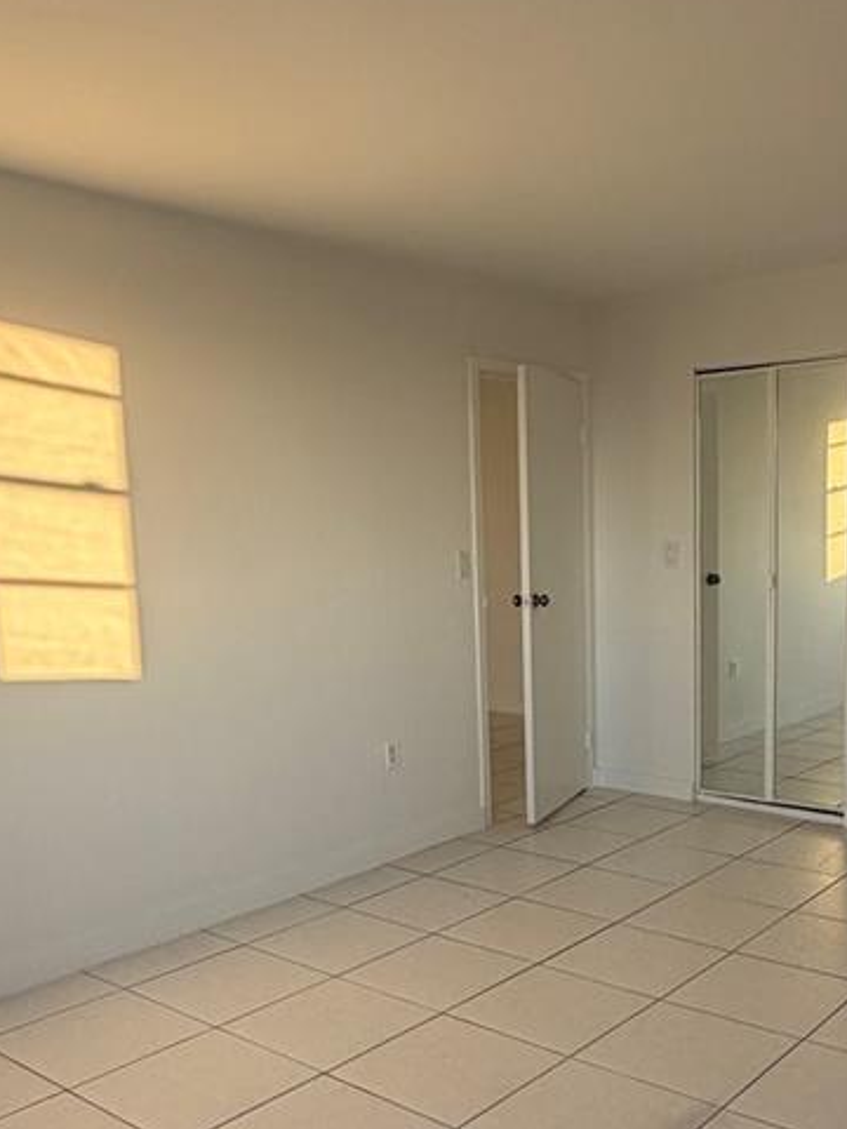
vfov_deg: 52.1
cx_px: 522
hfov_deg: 40.5
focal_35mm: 35
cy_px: 701
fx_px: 1142
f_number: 2.2
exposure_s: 1/121
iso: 64
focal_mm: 2.22
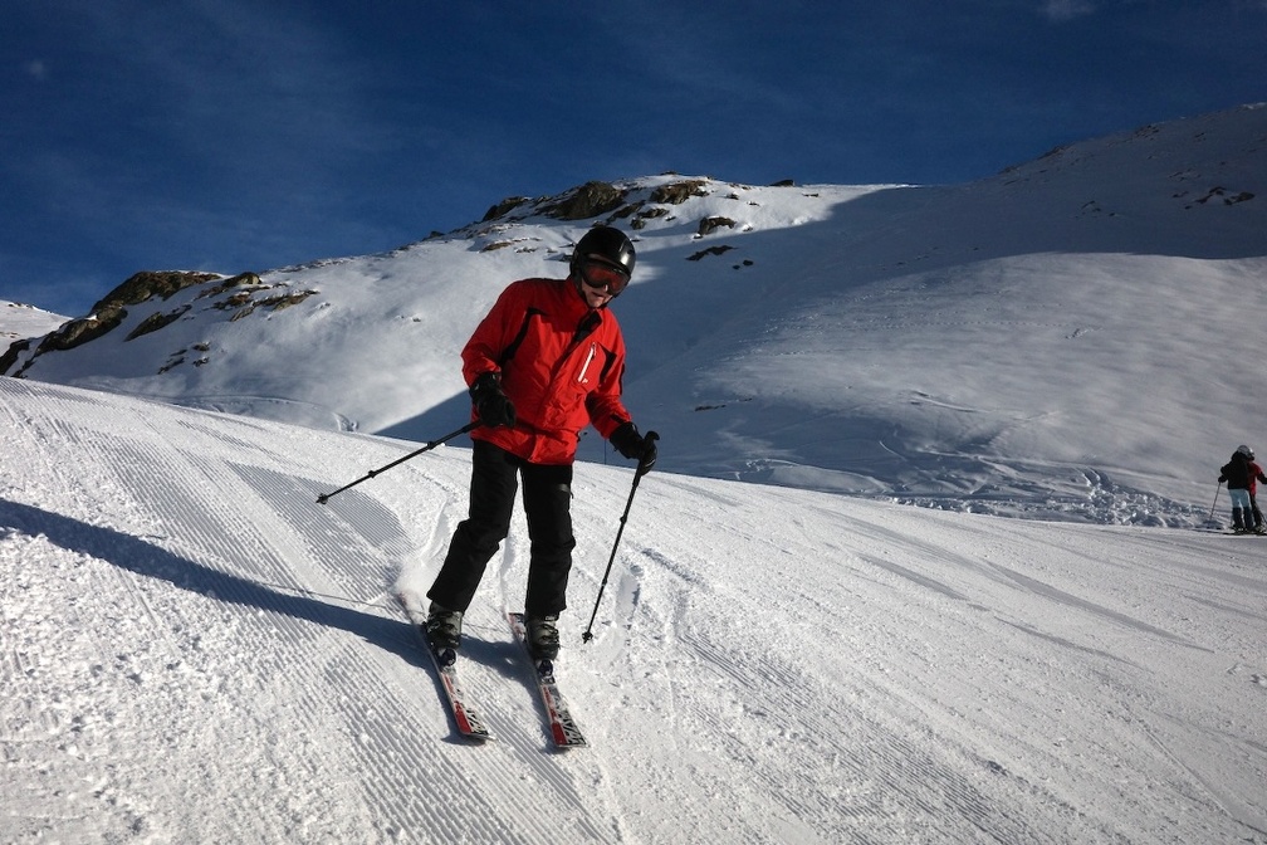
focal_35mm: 40
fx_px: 1408
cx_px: 634
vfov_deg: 33.4
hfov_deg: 48.5
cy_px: 422
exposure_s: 1/4000
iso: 800
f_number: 8
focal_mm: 26
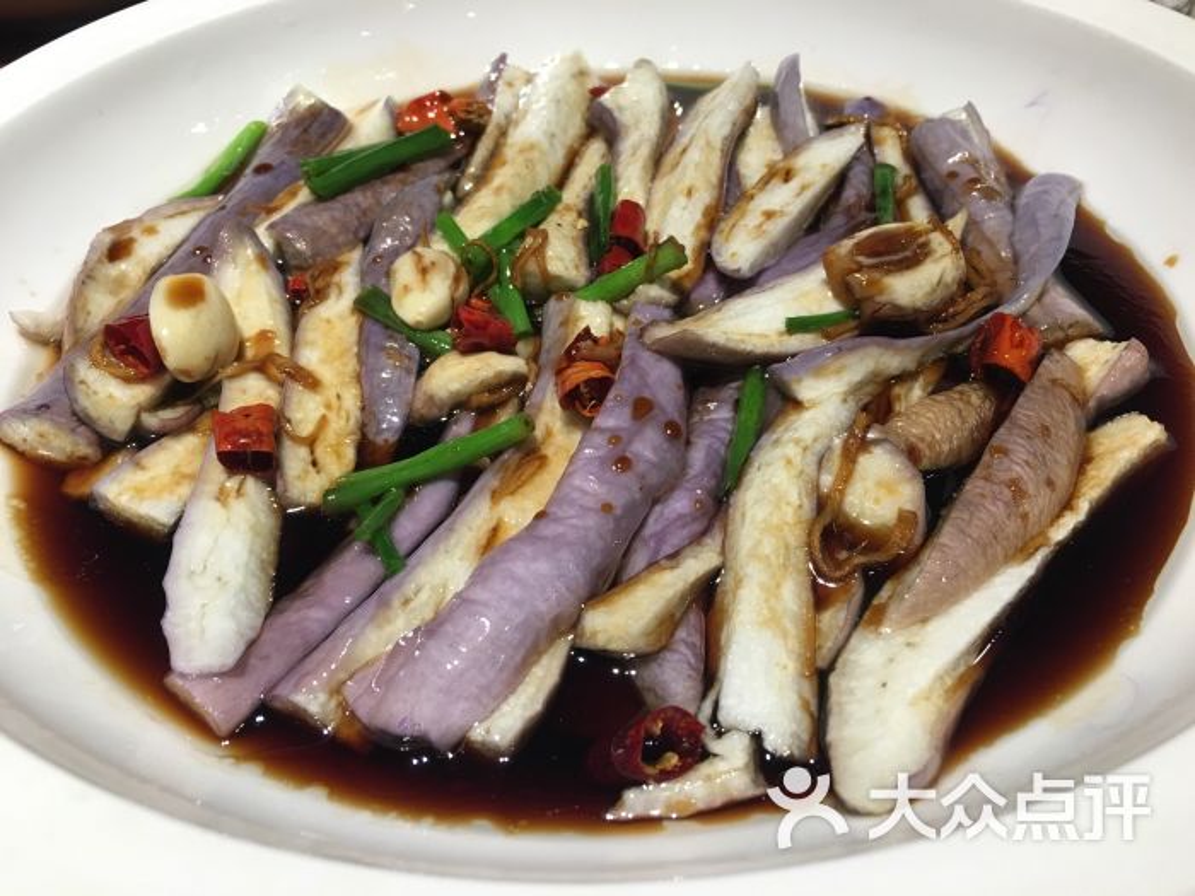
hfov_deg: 61.7
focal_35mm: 29
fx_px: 1001
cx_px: 598
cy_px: 448
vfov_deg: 48.2
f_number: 2.2
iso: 40
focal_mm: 4.15
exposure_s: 1/33
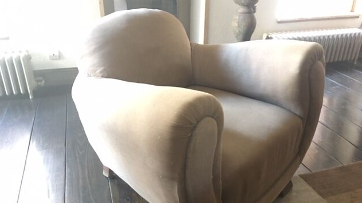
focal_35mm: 32
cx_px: 180
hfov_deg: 61.0
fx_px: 307
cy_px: 117
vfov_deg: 36.6
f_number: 2.2
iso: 160
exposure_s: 1/4
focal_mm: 4.15
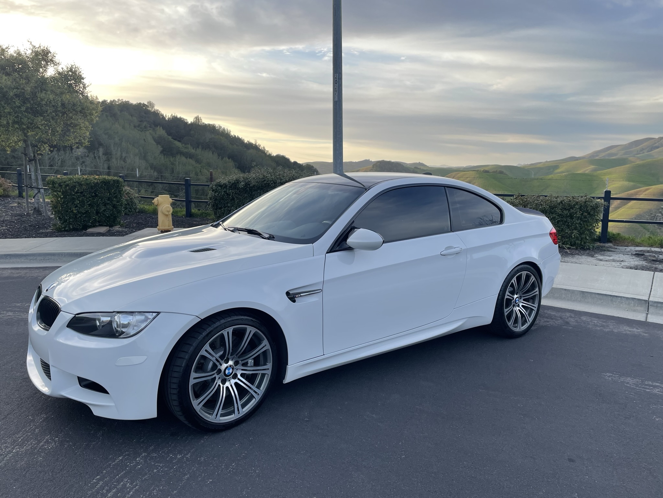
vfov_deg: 53.1
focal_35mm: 26
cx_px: 332
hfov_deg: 67.3
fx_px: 498
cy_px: 249
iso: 32
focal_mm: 4.2
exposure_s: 1/475
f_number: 1.6
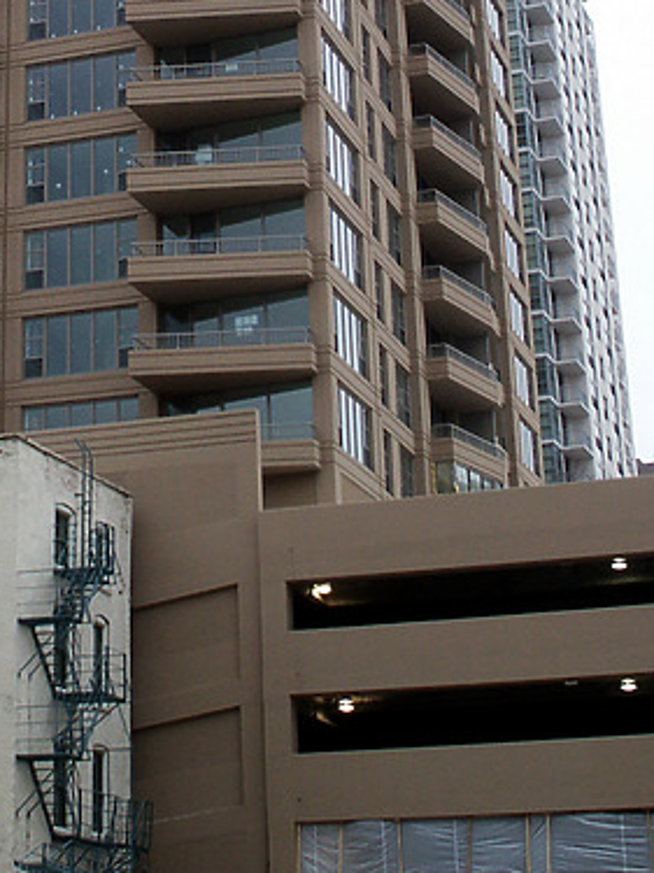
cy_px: 9
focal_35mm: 84
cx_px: 120
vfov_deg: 22.4
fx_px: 2117
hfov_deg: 17.4
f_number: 6.7
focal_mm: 7.18
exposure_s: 1/60
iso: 64
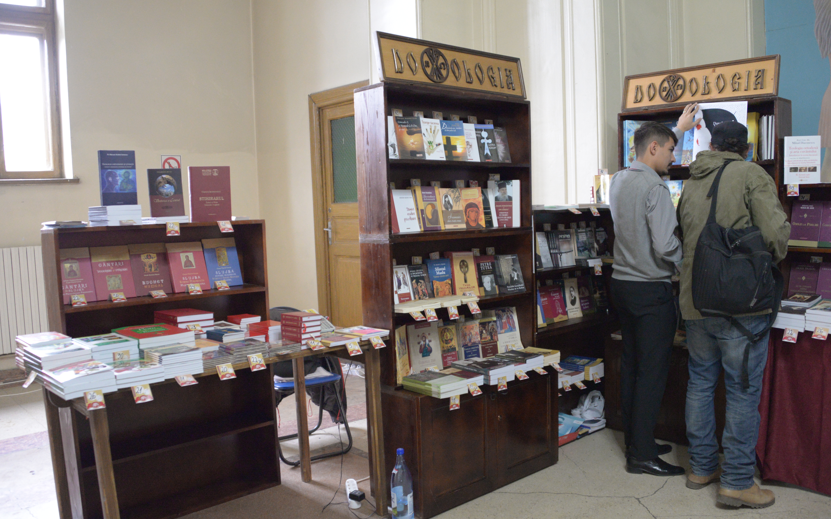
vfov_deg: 40.6
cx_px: 440
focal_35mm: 31
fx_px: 702
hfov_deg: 61.2
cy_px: 268
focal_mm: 28
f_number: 3.5
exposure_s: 1/80
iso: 4500
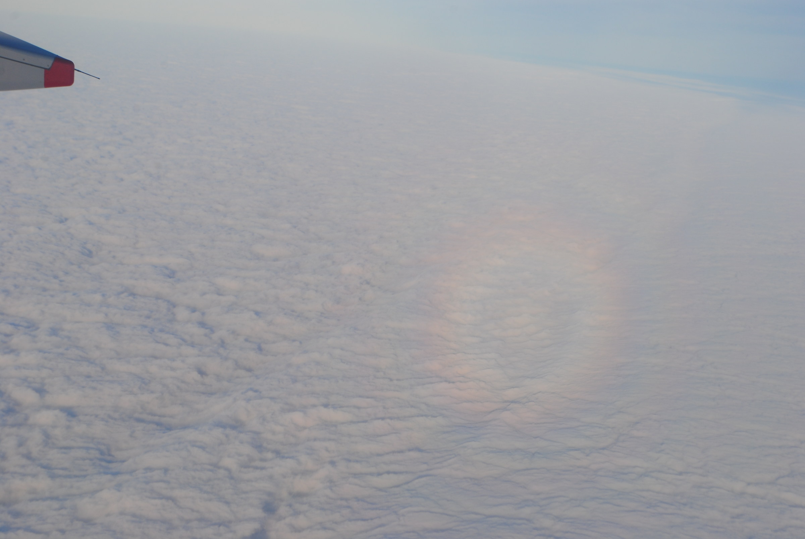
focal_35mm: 82
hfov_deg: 24.6
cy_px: 270
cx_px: 402
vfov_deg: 16.6
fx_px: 1847
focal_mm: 55
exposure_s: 1/320
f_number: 9
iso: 100
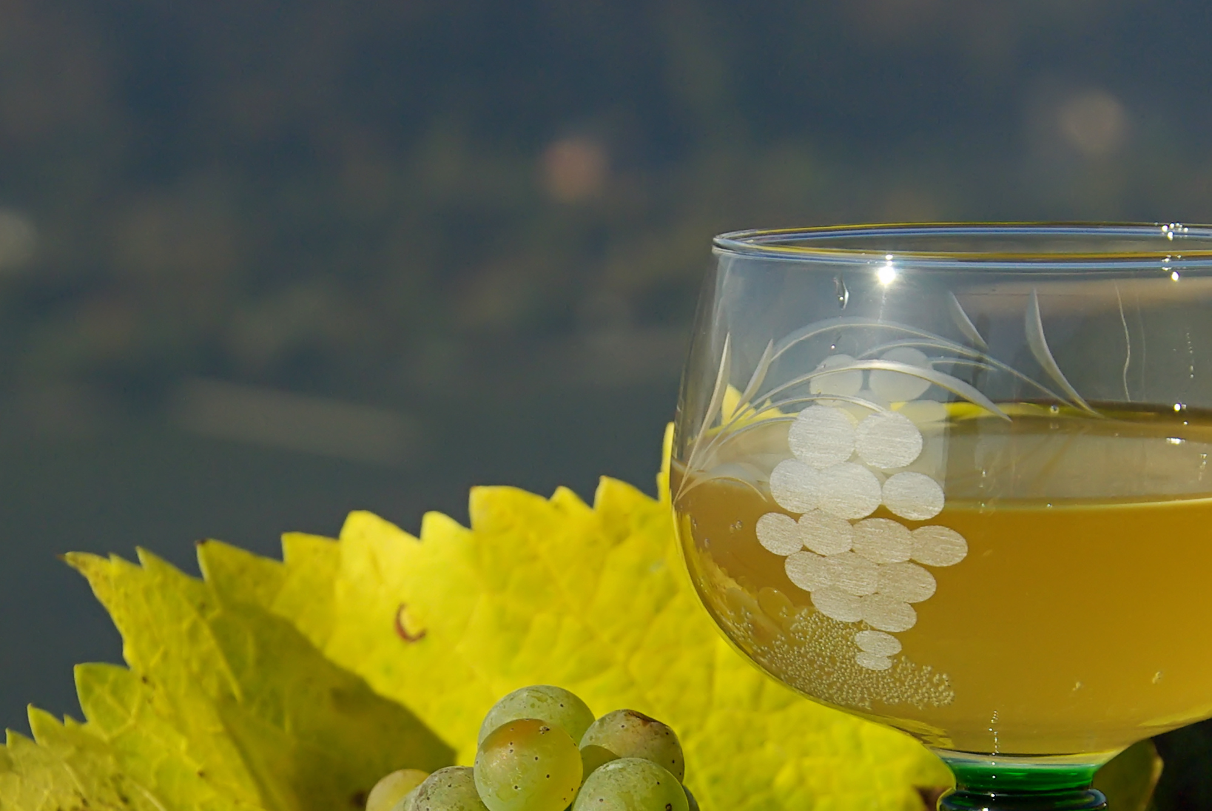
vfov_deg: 7.3
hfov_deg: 10.9
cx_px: 670
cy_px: 762
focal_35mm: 189
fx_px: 6369
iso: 200
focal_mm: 65
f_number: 8
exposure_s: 1/350
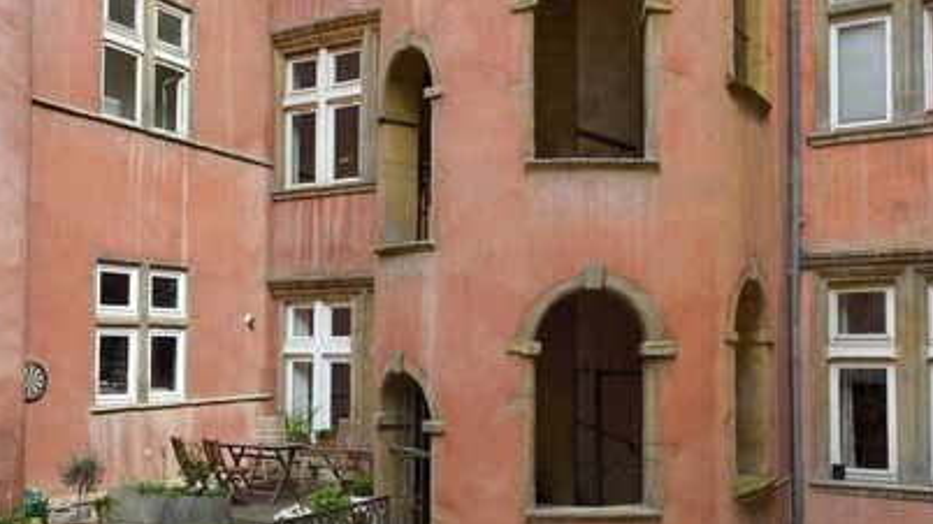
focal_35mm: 35
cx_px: 464
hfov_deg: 56.6
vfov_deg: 33.6
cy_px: 304
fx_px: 866
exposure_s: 1/160
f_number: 8
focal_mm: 32
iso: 200
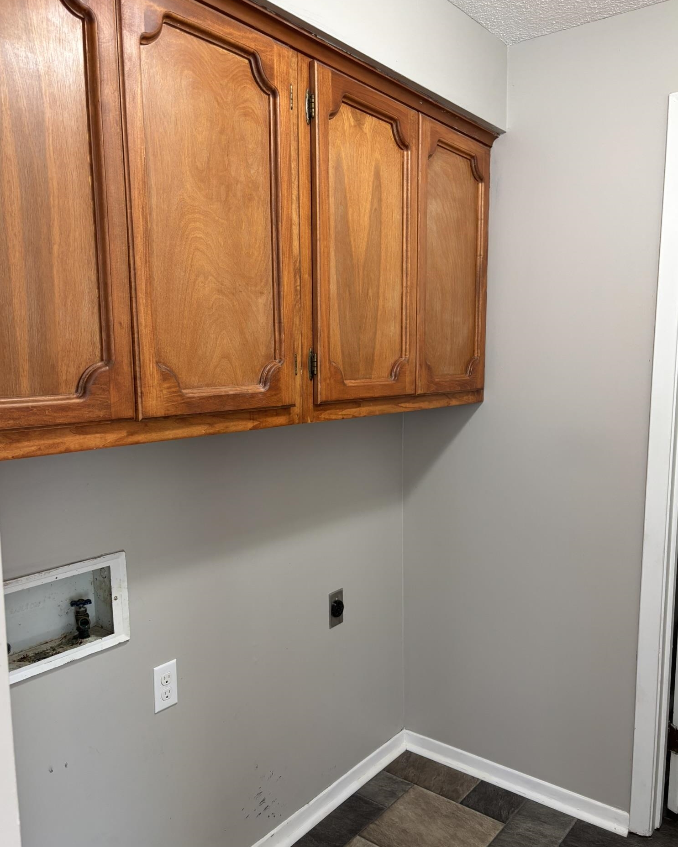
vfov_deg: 62.1
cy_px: 454
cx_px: 336
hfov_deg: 51.5
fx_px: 702
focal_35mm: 28
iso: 160
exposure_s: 1/60
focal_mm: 5.96
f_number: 1.6
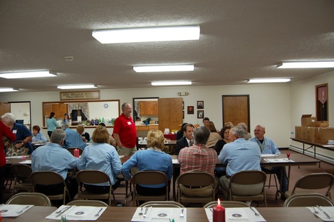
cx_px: 167
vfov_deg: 47.9
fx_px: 250
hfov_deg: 67.4
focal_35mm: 27
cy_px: 111
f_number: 4
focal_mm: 18
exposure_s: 1/60
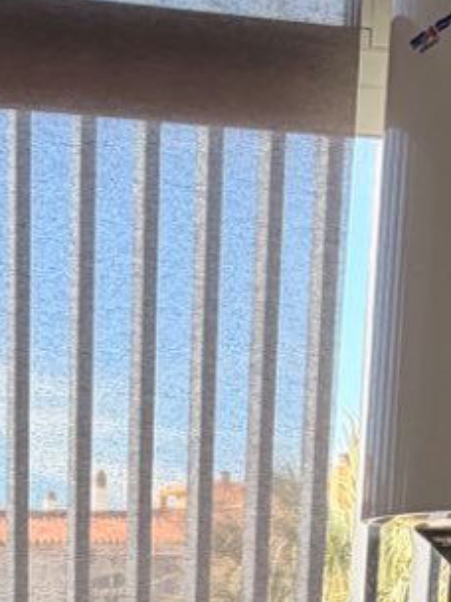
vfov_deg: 24.1
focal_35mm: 69
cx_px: -92
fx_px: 1199
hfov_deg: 20.0
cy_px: 814
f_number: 2.2
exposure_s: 1/100
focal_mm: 2.22
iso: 20
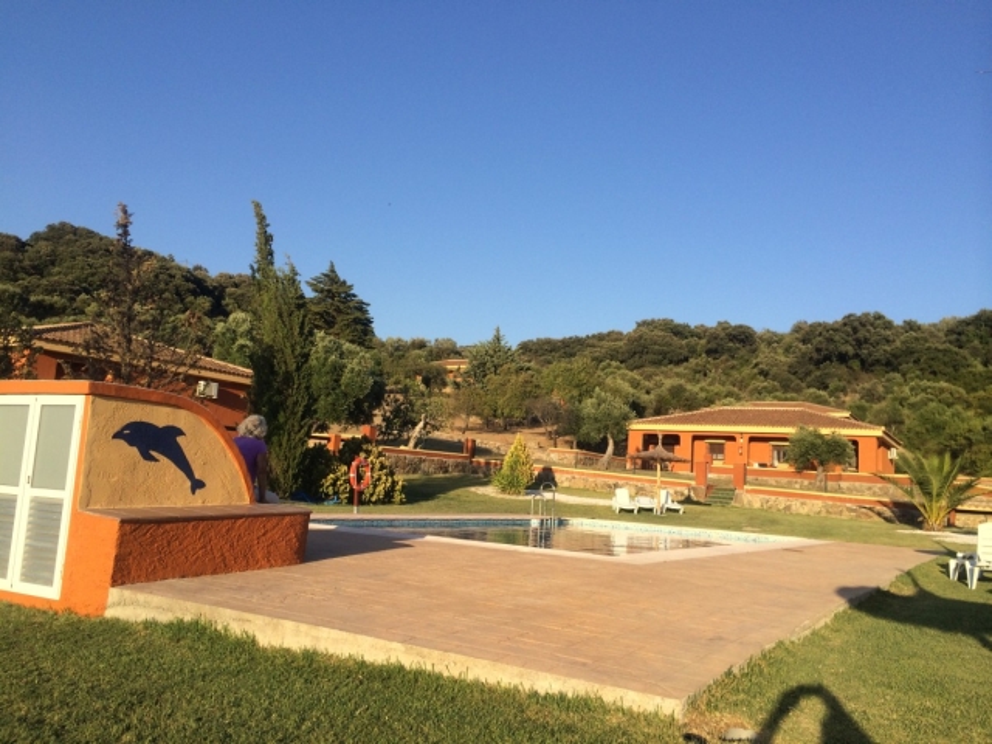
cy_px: 372
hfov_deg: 60.0
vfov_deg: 46.8
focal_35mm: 30
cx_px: 496
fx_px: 860
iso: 40
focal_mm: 4.12
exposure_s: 1/1282
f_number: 2.2
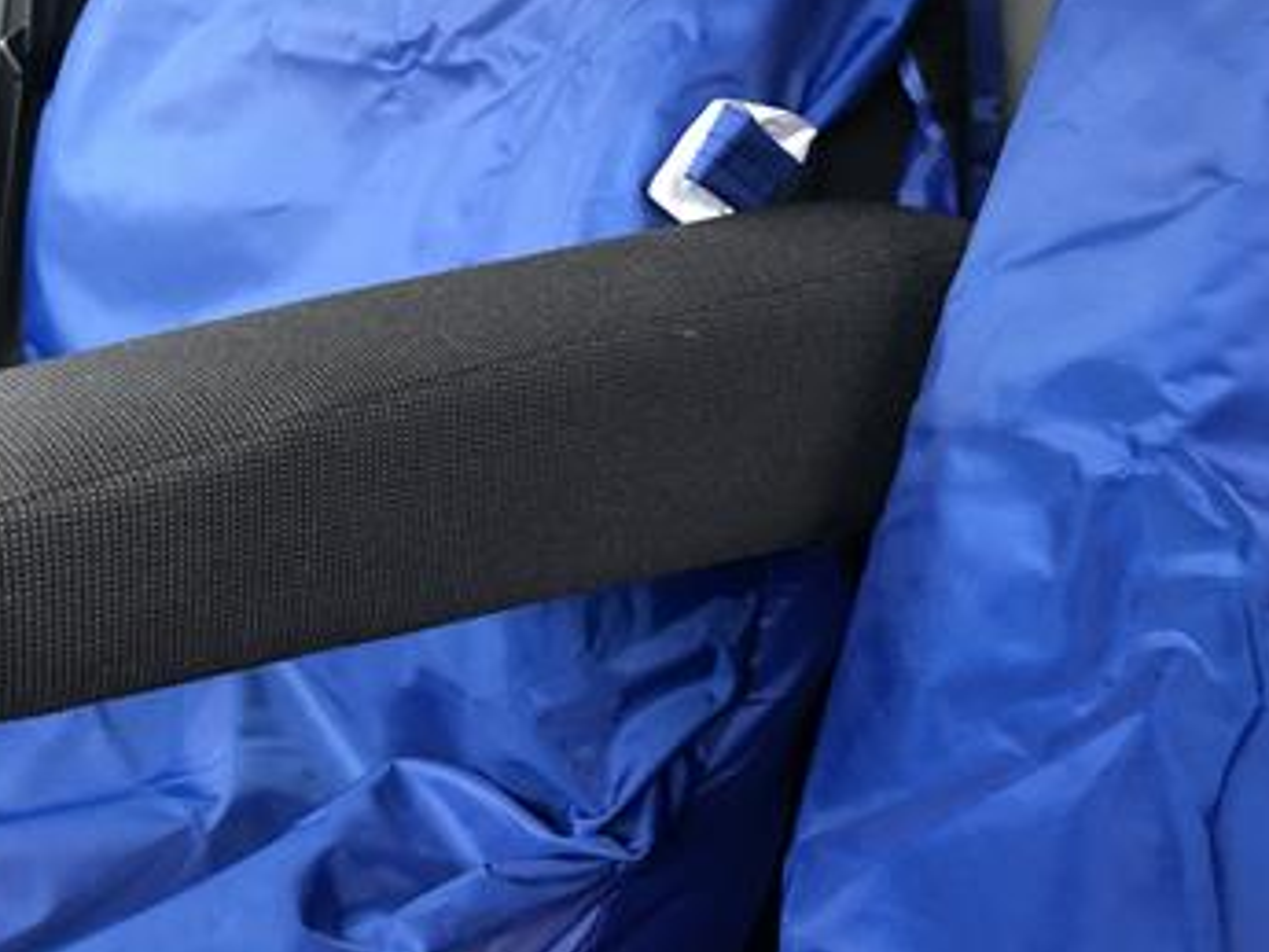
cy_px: 417
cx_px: 530
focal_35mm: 36
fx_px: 1320
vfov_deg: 39.6
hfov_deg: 51.1
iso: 32
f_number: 1.8
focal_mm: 3.99
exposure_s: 1/25
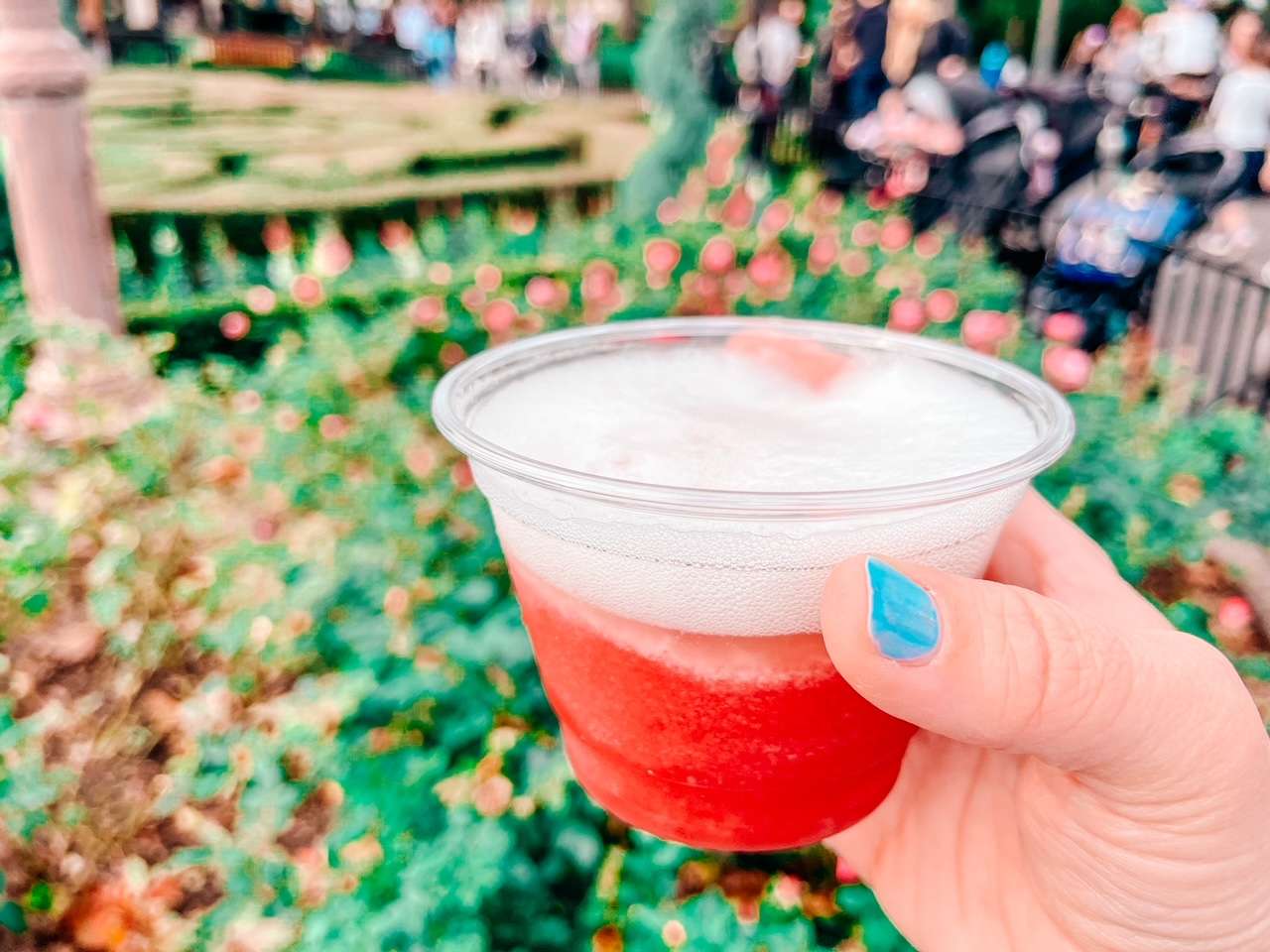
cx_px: 635
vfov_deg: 53.1
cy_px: 476
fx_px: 954
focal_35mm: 26
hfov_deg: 67.3
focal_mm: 5.1
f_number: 1.6
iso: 50
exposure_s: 1/1500
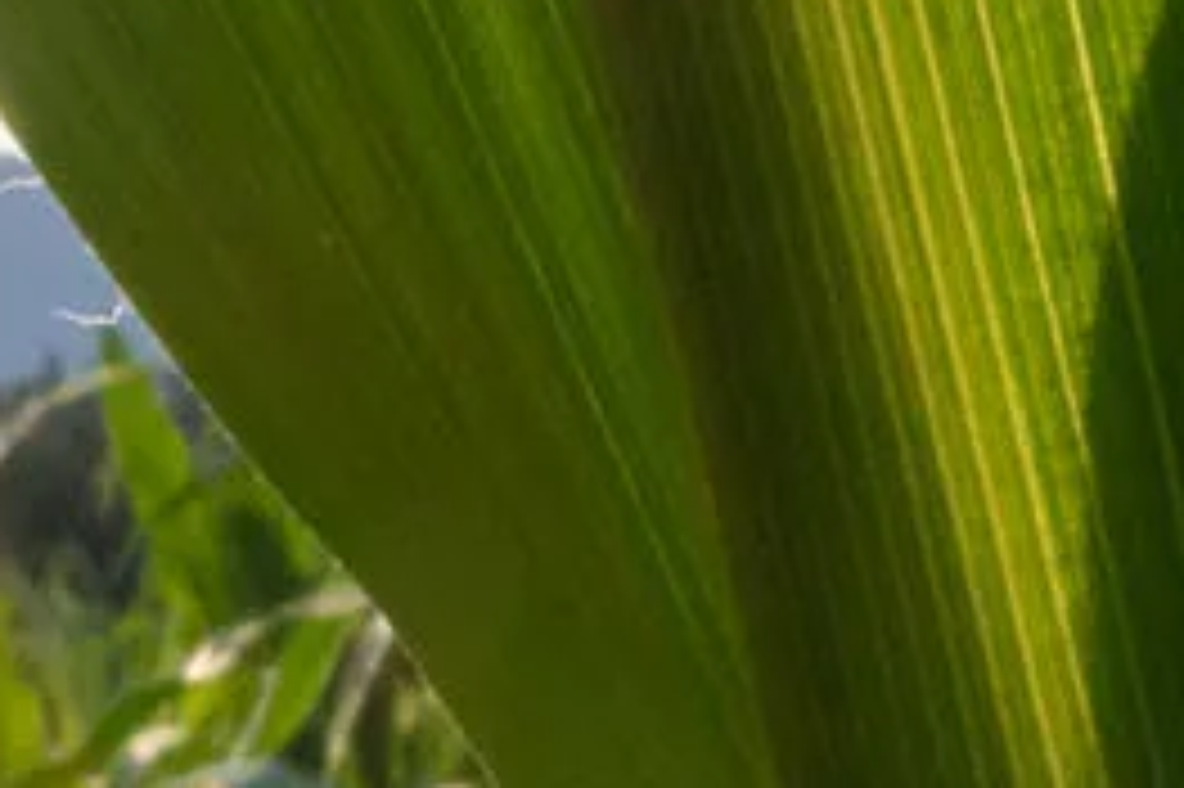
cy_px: 338
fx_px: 8644
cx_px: -545
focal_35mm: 263
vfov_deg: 5.2
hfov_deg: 7.7
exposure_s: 1/160
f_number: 24
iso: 400
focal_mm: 24
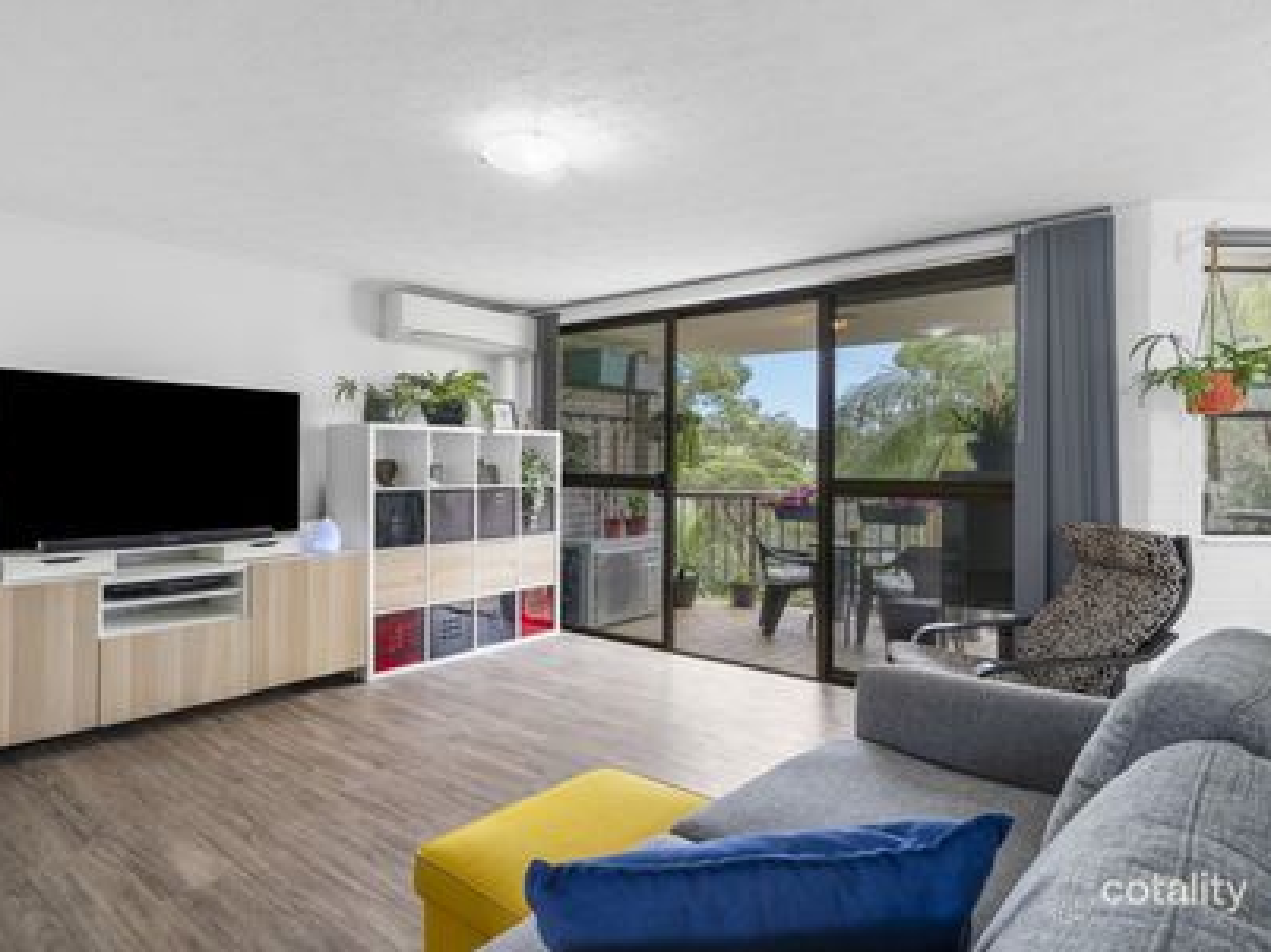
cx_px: 556
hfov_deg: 87.4
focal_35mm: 18
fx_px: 661
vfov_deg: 71.5
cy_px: 460
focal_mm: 16
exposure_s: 1/10
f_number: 7.1
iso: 800
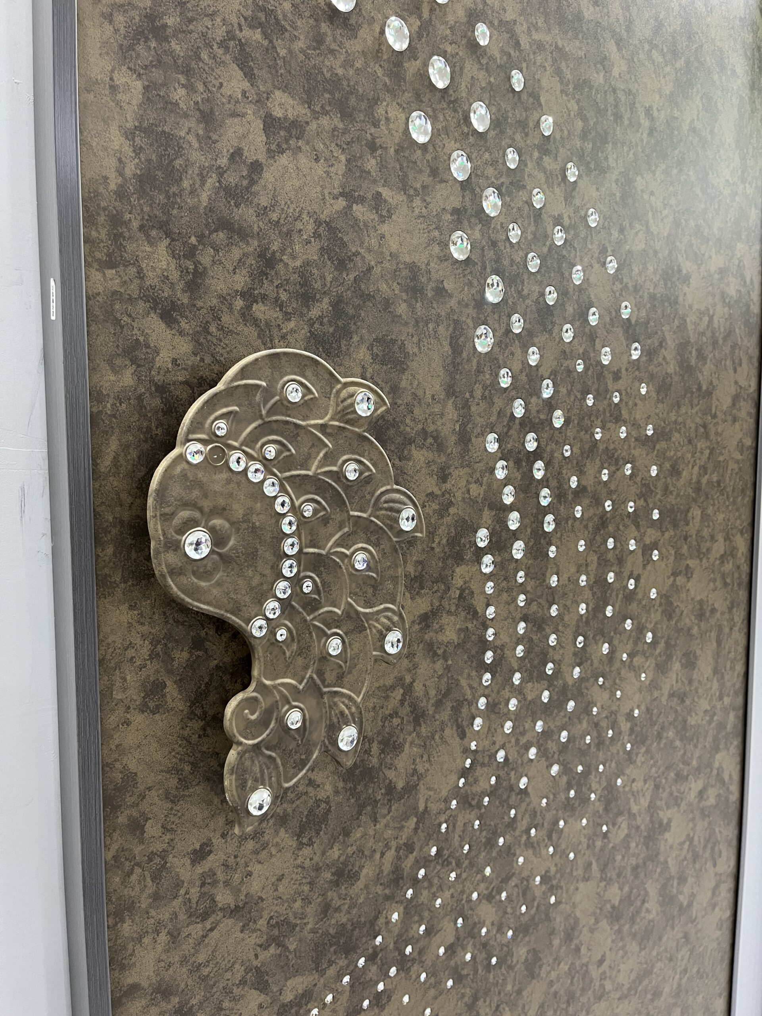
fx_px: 763
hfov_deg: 53.1
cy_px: 508
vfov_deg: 67.3
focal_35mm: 26
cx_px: 381
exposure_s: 1/50
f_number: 1.6
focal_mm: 5.1
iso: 250
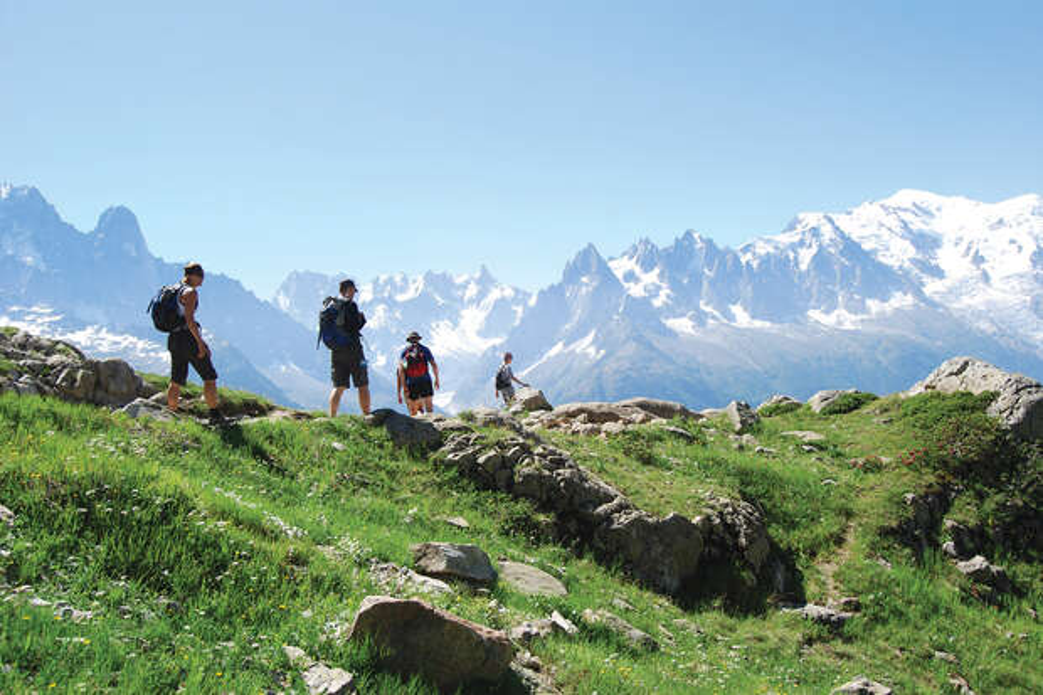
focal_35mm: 30
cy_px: 348
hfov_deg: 61.9
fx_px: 869
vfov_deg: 43.6
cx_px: 522
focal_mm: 20
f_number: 7.1
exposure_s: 1/200
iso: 100
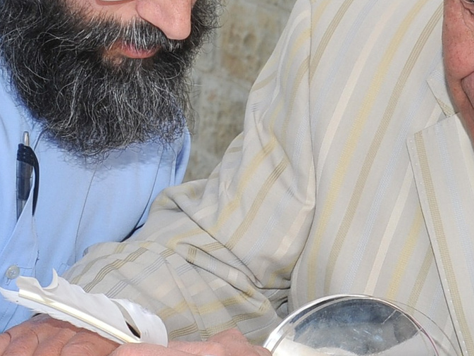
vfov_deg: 7.8
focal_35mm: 190
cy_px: 117
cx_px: 255
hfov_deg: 10.4
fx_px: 2602
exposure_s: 1/250
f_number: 14
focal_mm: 52
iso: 500
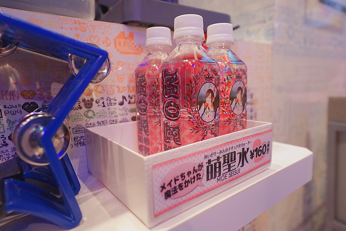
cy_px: 116
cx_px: 173
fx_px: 212
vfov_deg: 57.3
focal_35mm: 22
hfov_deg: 78.5
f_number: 4
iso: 2500
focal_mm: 22
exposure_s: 1/60
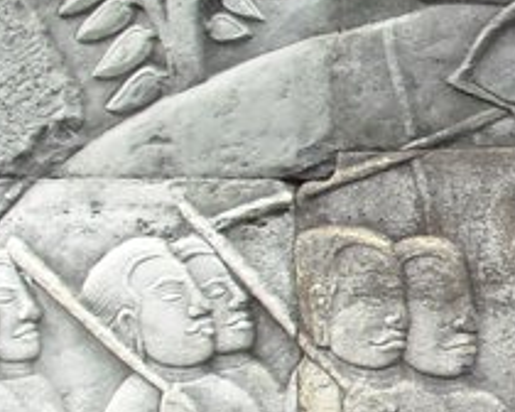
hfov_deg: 10.0
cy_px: 235
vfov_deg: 8.5
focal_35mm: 181
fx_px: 2759
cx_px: 986
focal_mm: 6.2
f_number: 2.8
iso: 100
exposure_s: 1/125
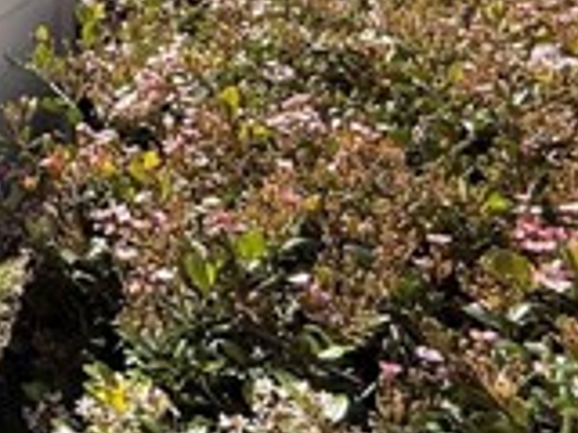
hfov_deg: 20.5
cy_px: -101
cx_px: -520
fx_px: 935
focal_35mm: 56
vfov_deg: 23.6
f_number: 2.2
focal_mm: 2.22
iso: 64
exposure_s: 1/2024
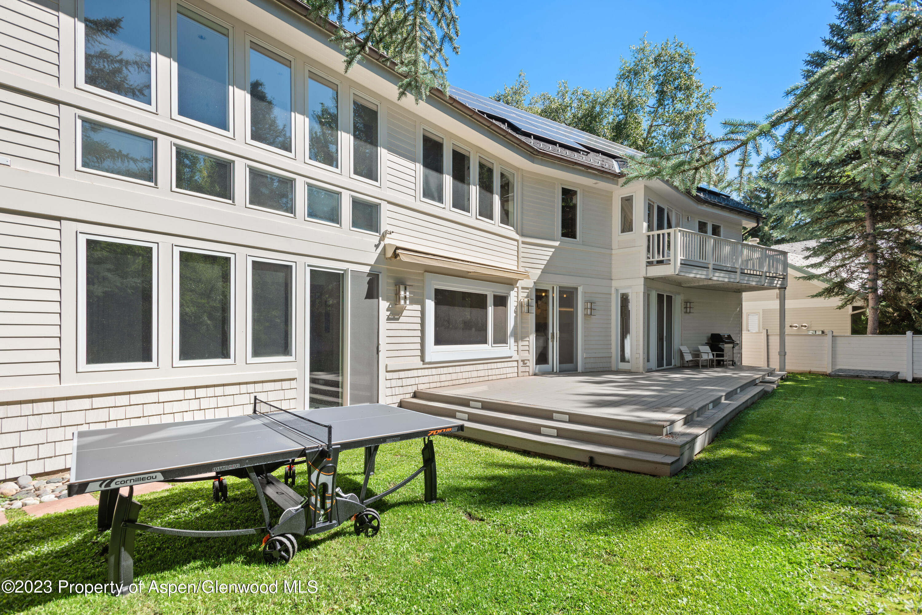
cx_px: 461
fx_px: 435
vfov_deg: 70.5
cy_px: 308
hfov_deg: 93.3
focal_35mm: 17
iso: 100
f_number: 7.1
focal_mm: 17
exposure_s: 1/100
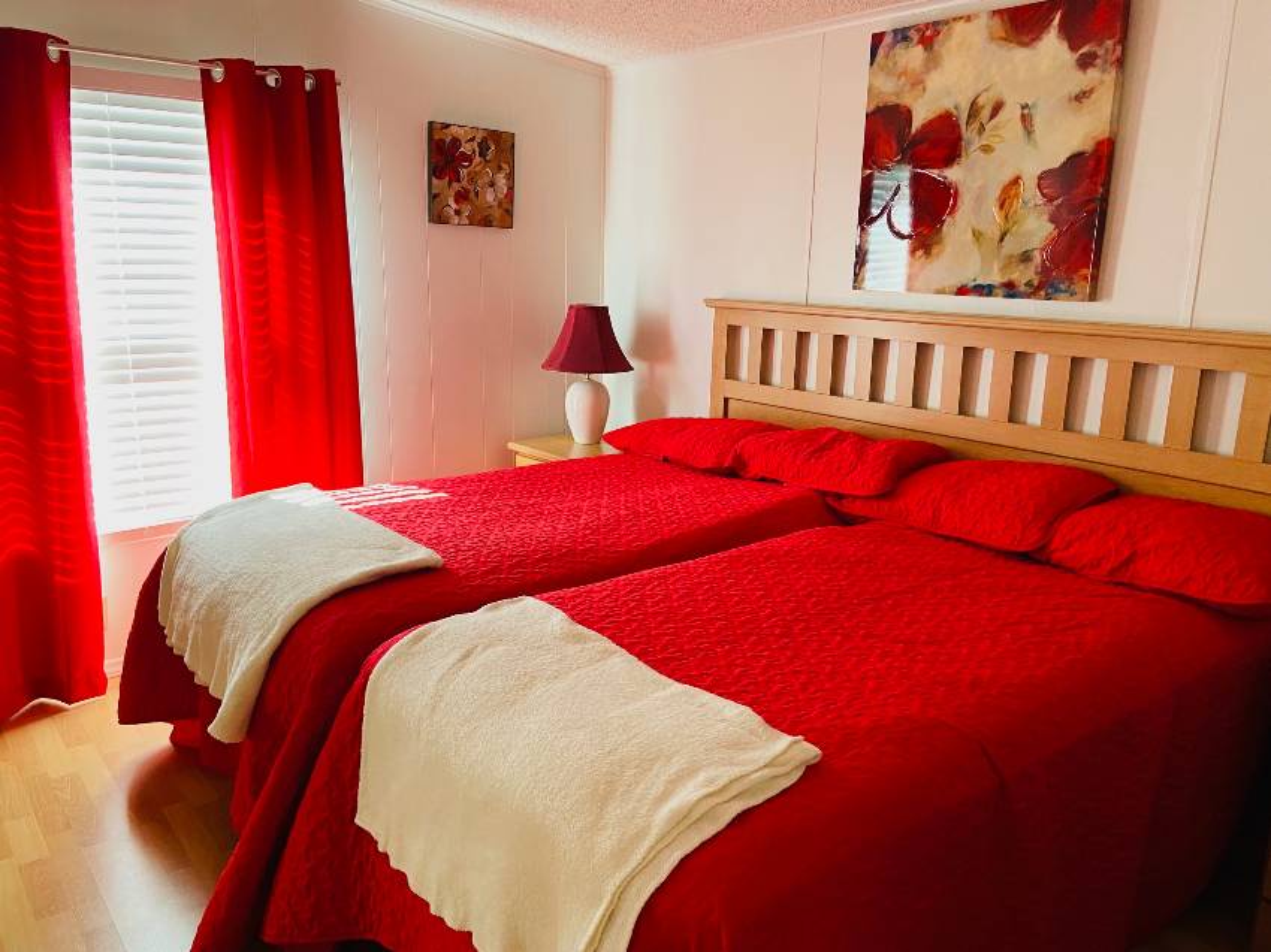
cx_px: 636
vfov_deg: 53.0
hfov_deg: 67.3
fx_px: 954
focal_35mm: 26
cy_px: 476
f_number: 1.8
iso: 125
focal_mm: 4.25
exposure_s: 1/60
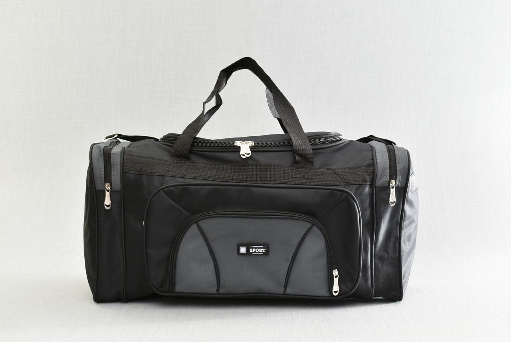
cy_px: 171
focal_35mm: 48
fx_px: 682
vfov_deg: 28.1
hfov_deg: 41.1
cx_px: 256
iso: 100
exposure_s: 1.6
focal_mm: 32
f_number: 7.1
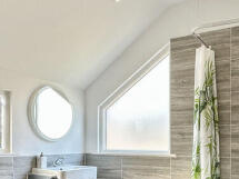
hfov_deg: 49.0
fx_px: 262
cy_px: 188
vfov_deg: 33.6
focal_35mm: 38
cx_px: 127
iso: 100
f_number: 2.2
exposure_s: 1/100
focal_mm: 2.22
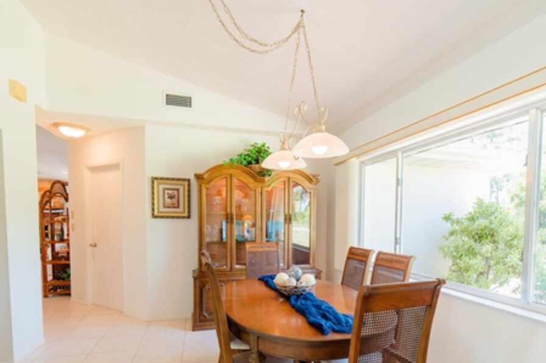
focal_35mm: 20
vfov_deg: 60.5
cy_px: 239
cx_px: 283
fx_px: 303
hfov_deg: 84.0
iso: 500
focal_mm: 14
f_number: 5.6
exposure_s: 1/100
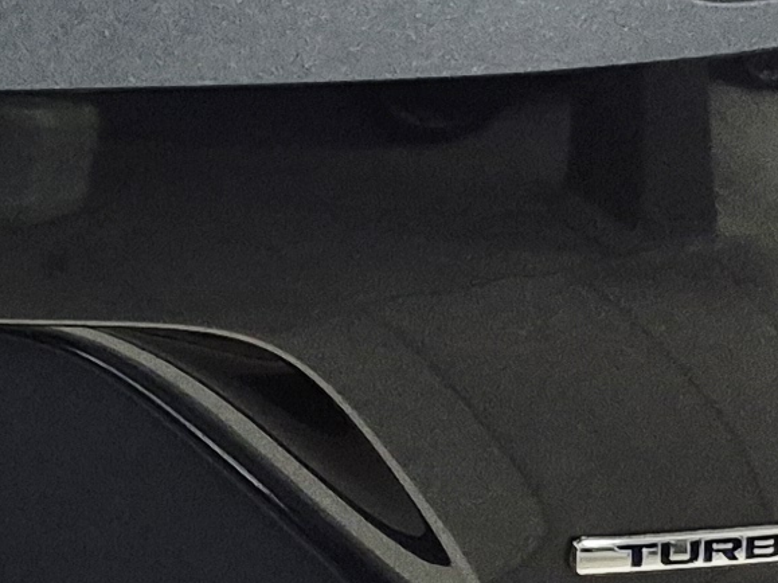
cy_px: 27
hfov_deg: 11.3
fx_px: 3573
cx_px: -762
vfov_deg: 9.3
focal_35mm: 159
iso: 400
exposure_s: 1/120
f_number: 1.8
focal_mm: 5.4
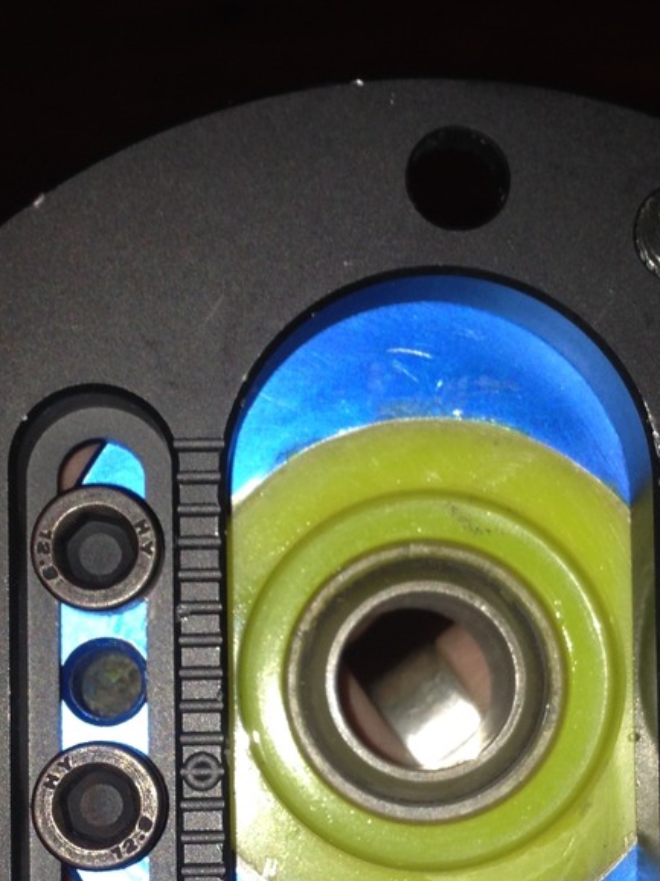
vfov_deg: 24.7
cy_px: 674
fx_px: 1984
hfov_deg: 18.8
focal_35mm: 78
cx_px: 431
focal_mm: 4.12
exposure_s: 1/49
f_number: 2.4
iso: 50
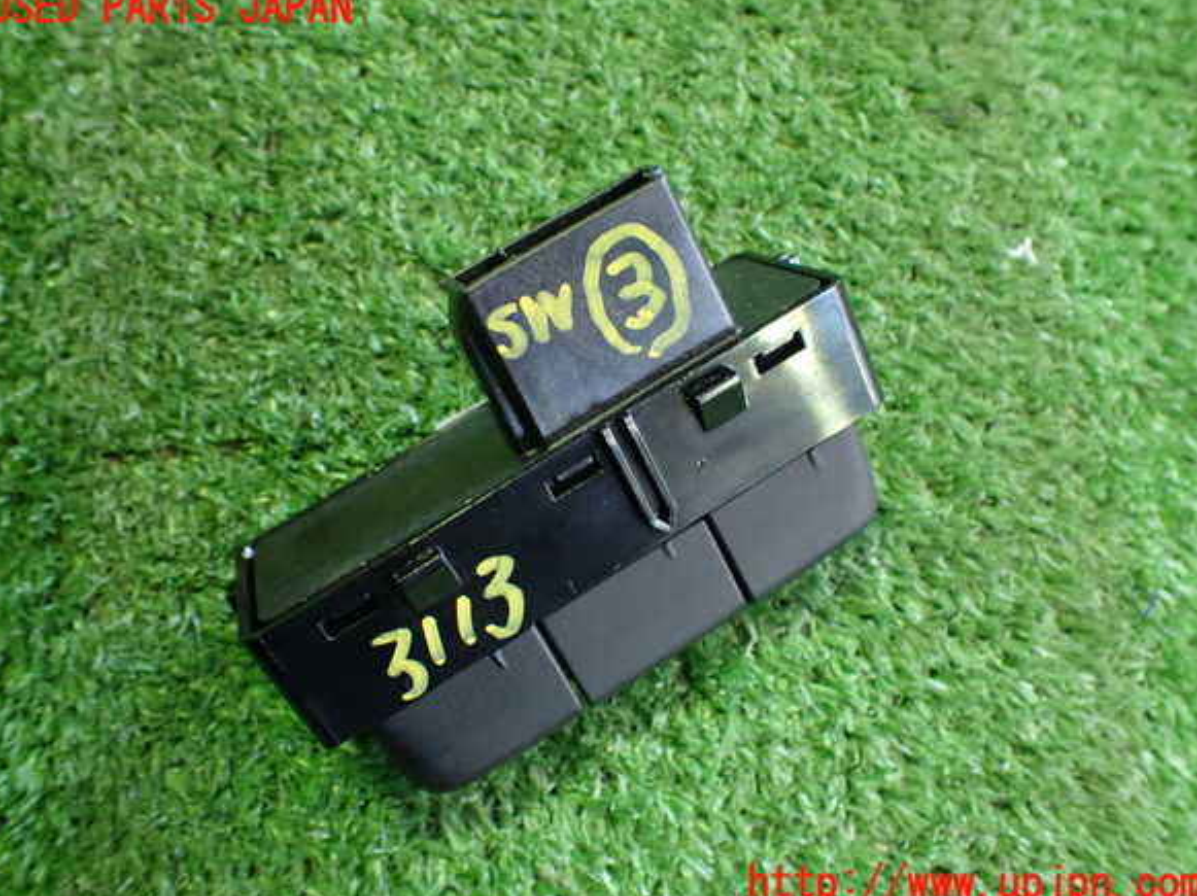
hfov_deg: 58.4
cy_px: 447
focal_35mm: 31
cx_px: 595
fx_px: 1071
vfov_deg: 45.4
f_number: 2.3
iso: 800
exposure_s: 1/50
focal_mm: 5.4
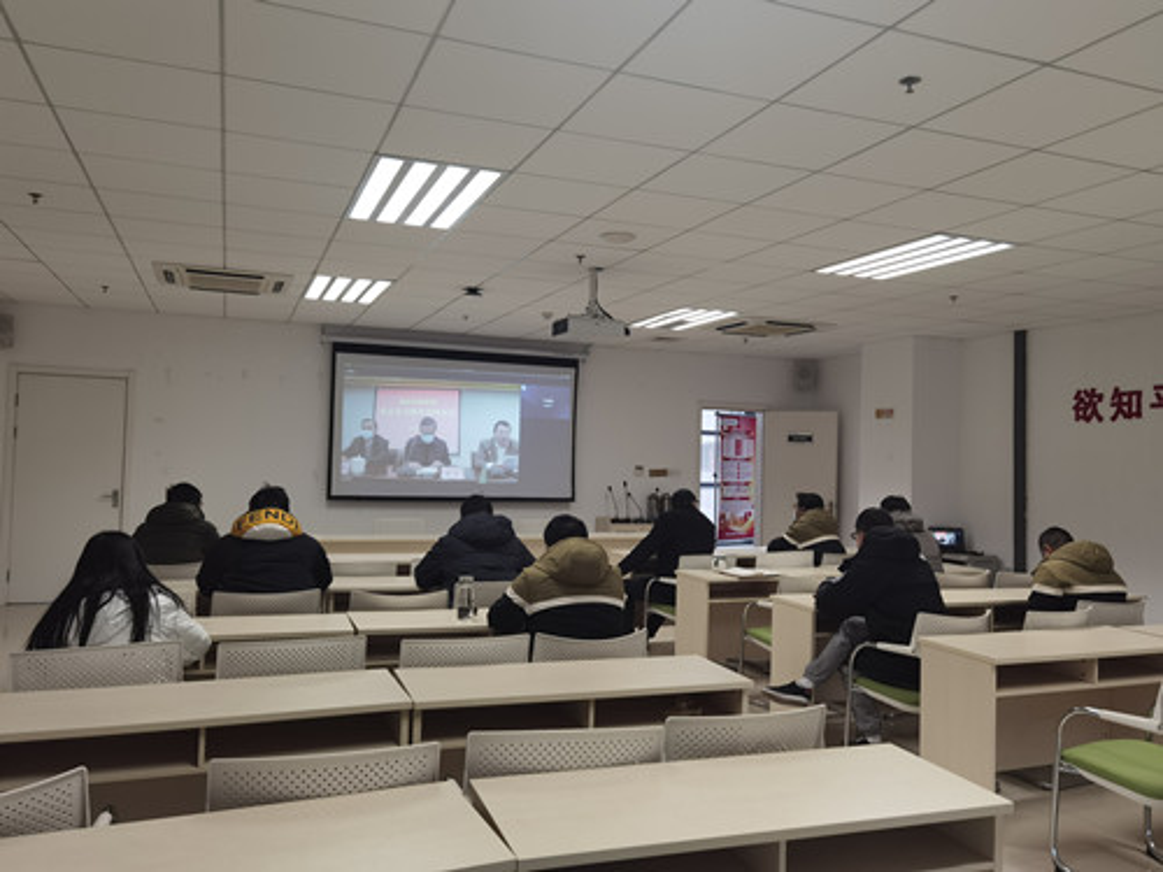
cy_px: 436
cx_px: 582
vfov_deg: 51.4
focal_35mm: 27
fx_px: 907
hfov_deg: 65.3
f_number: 1.9
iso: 80
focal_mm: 6.71
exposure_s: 1/100
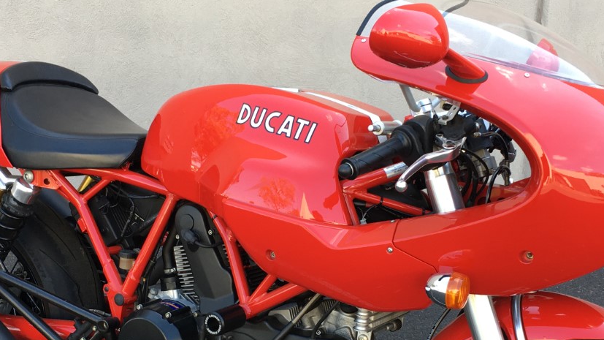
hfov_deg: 37.8
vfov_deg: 21.4
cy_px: 298
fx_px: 881
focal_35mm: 55
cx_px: 291
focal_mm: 4.15
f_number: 2.2
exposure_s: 1/100
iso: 32
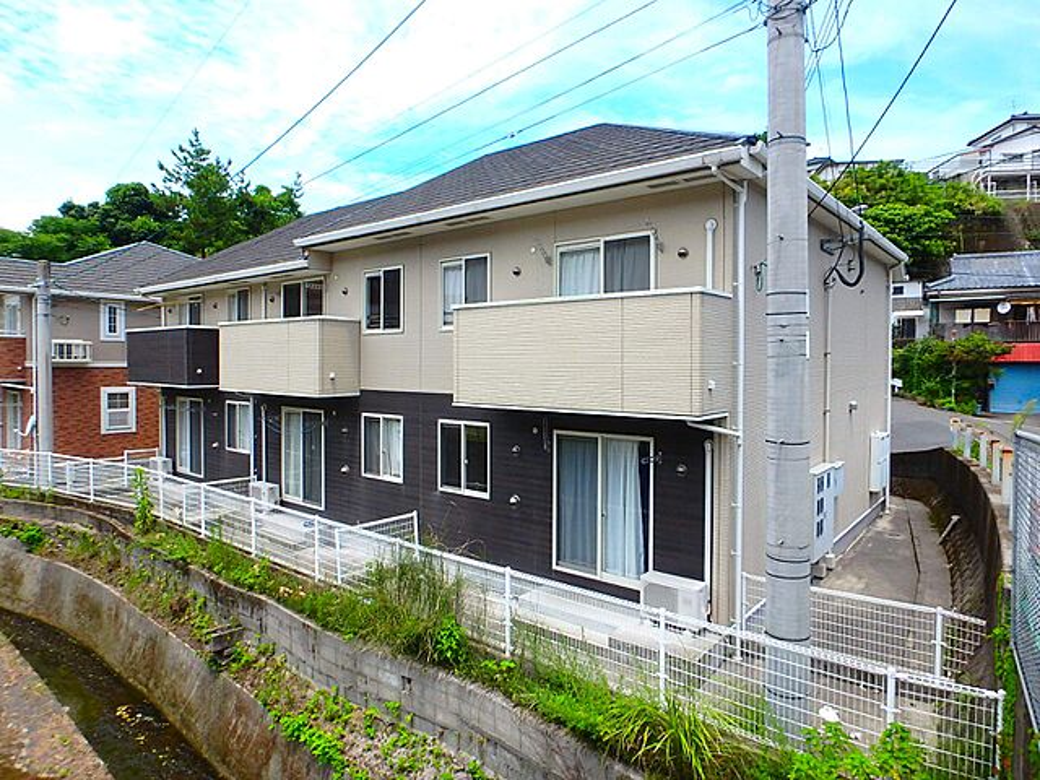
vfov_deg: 63.4
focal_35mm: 21
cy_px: 390
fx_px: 631
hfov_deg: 79.0
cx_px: 520
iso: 125
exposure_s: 1/640
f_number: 3.5
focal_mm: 3.7
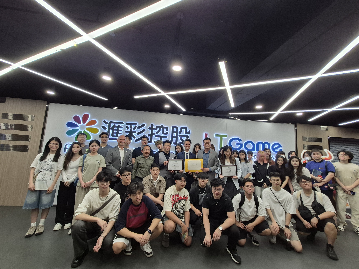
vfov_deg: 89.9
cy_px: 134
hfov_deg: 106.2
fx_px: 135
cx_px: 180
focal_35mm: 13
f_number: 2.2
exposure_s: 1/50
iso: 125
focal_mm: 1.74
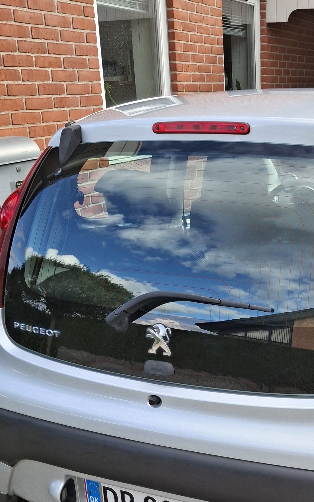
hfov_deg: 26.3
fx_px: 657
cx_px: 258
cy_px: 373
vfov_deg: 40.7
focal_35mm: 48
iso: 32
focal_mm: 4.69
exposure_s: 1/555
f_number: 1.8
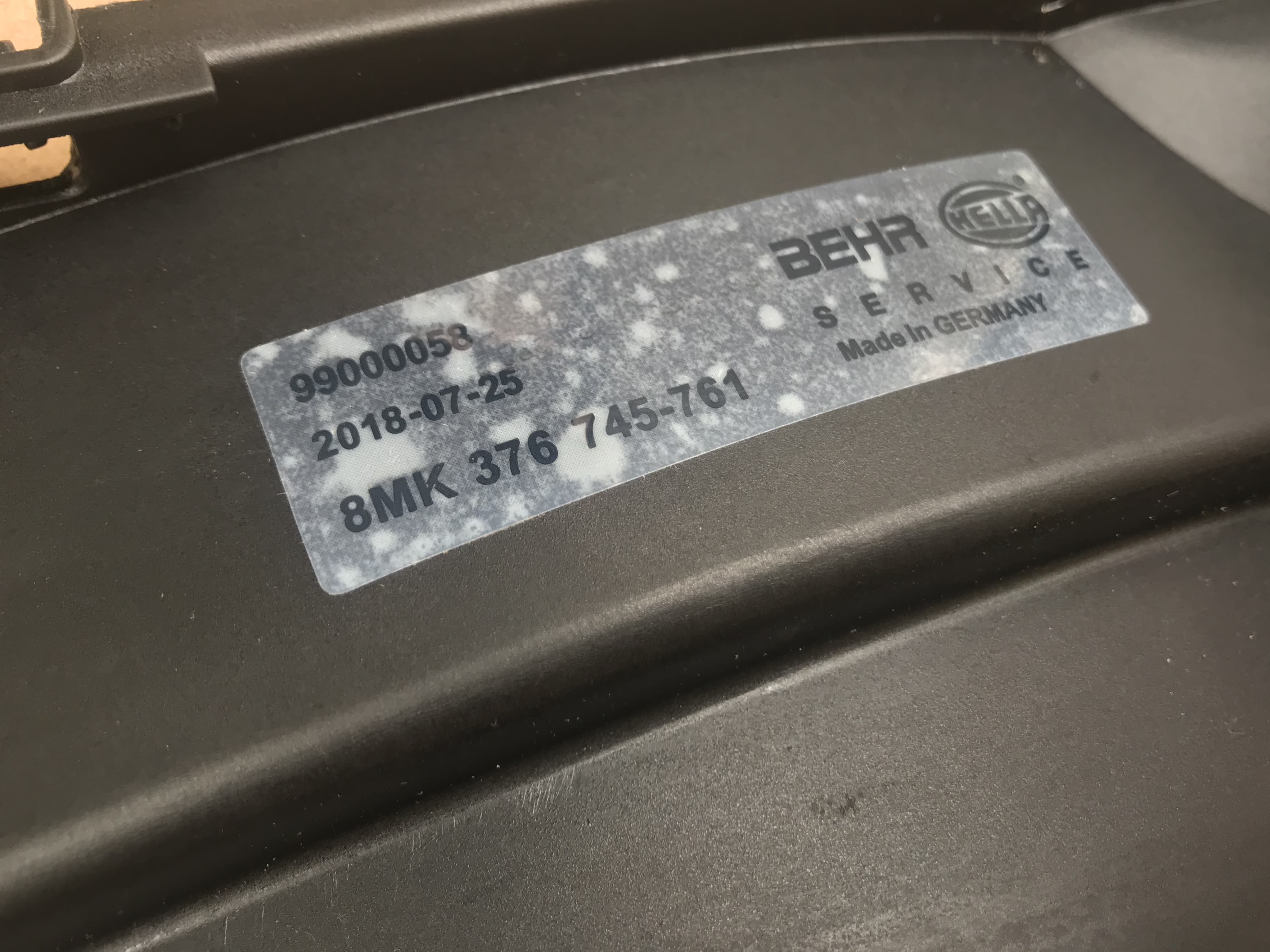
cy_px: 412
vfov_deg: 44.1
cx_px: 684
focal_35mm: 32
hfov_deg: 56.8
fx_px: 1174
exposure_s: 1/50
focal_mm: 3.99
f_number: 1.8
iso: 25
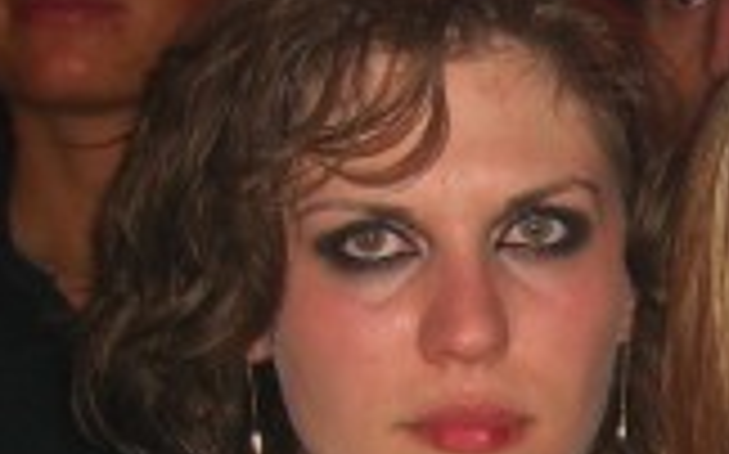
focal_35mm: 149
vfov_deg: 8.6
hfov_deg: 13.6
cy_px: 625
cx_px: 878
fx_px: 2958
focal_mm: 7.9
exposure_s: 1/60
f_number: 2.8
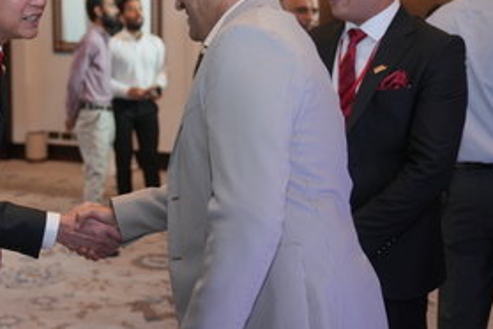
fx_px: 753
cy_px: 94
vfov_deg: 24.4
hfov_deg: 35.5
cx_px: 127
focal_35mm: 55
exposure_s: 1/125
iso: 640
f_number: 2.8
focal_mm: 35
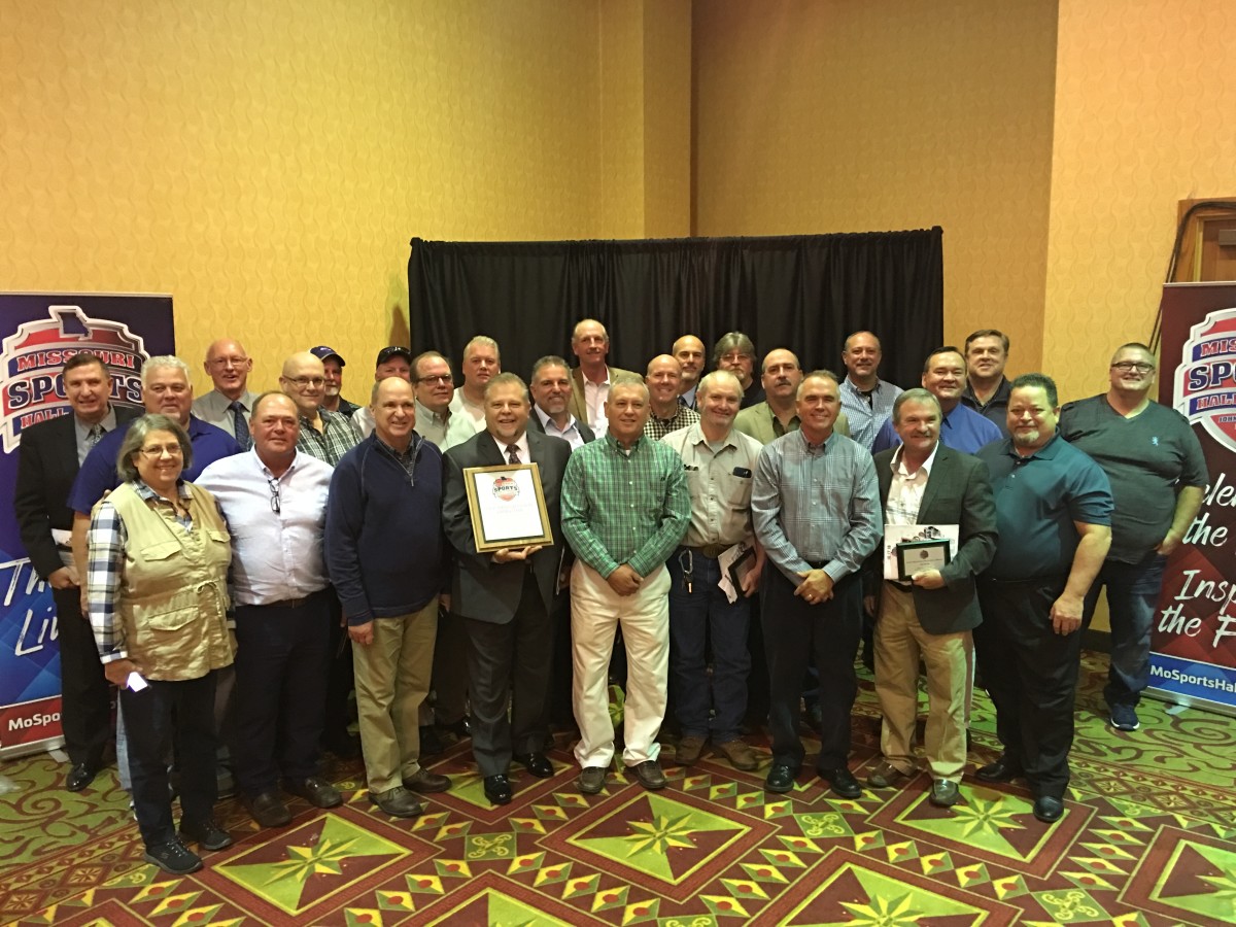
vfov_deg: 48.2
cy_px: 464
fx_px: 1035
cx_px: 618
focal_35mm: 29
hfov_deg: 61.7
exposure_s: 1/4
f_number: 2.2
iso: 80
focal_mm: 4.15
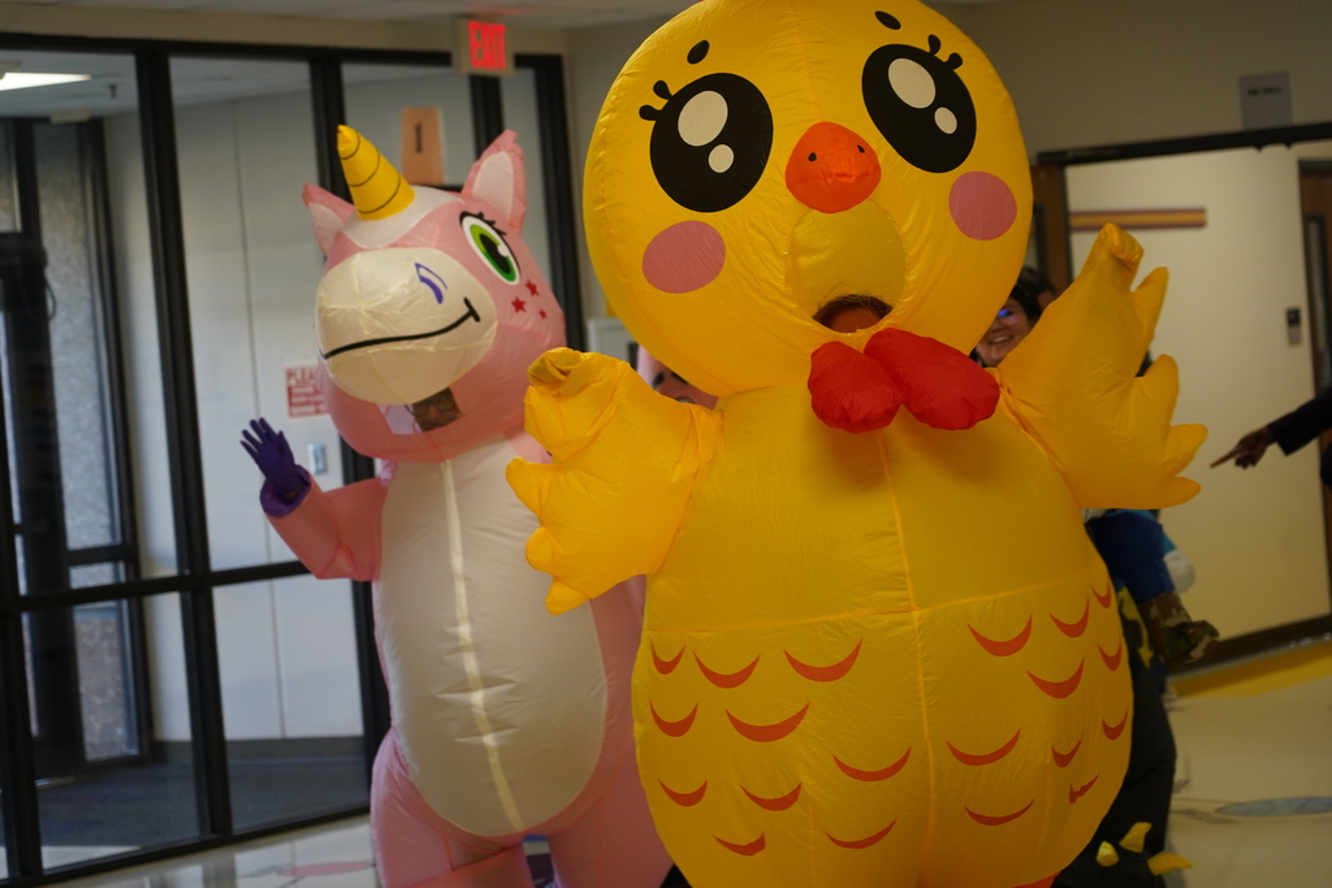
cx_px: 666
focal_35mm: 105
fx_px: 3885
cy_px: 444
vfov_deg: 13.0
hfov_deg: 19.5
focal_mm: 105
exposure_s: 1/160
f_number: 4
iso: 1000
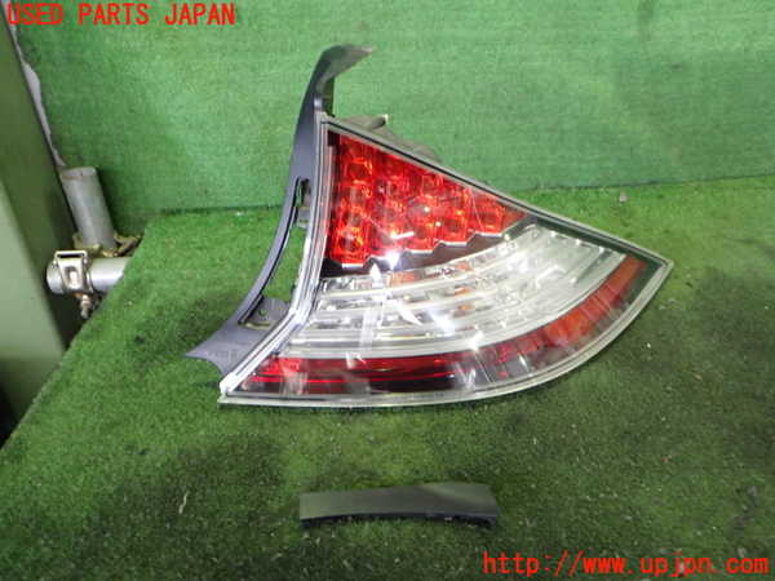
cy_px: 290
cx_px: 388
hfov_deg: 60.0
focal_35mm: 30
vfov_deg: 46.8
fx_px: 672
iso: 400
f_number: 2.3
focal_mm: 5.4
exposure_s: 1/30
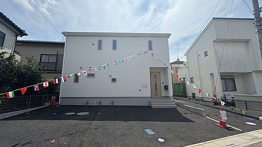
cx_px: 127
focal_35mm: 16
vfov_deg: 67.0
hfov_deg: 99.4
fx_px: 111
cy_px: 70
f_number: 2.2
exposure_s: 1/2415
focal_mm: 2.22
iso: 64
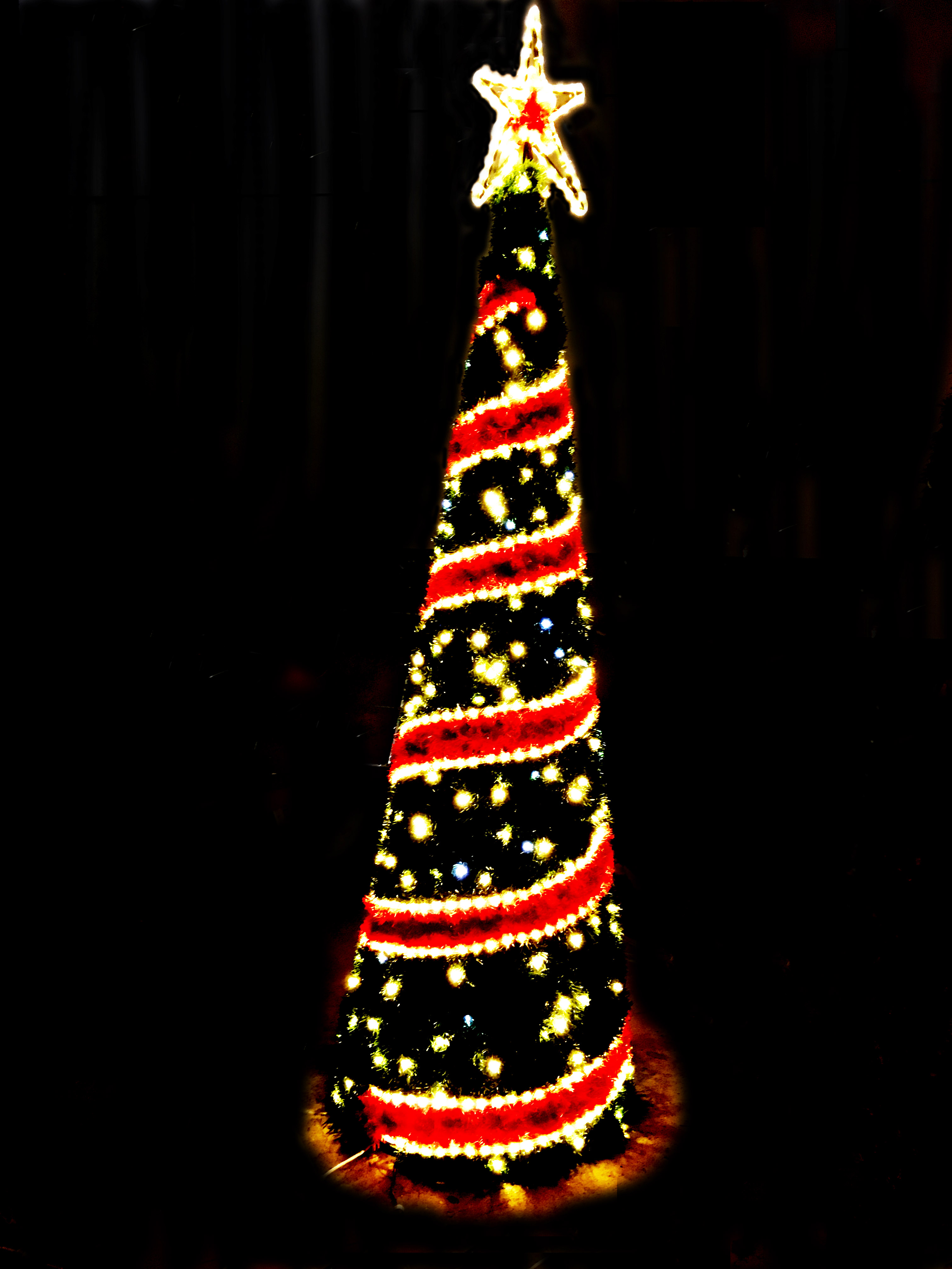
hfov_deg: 48.2
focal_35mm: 29
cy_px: 634
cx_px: 476
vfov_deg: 61.7
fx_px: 1063
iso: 200
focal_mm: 4.15
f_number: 2.2
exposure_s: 1/20
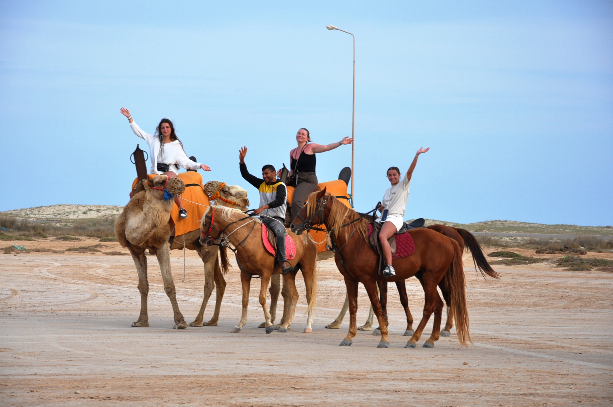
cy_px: 204
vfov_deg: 9.3
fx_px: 2500
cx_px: 306
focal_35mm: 147
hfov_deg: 14.0
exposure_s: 1/320
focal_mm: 98
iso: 200
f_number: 9
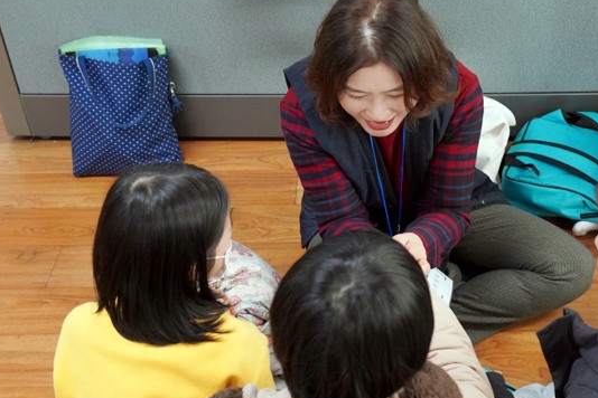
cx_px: 361
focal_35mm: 59
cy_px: 214
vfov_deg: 23.0
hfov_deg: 33.8
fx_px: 980
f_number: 4
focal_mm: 35
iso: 3200
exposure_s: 1/160
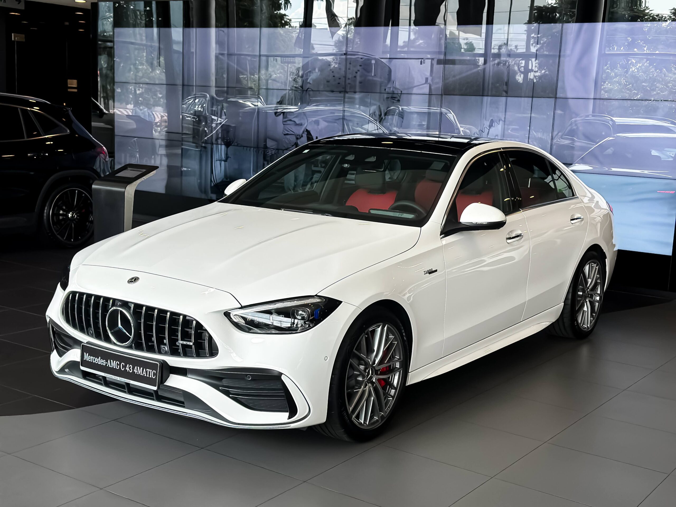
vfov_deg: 30.3
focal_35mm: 48
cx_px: 338
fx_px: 937
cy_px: 254
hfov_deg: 39.7
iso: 80
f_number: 1.8
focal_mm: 6.86
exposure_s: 1/500
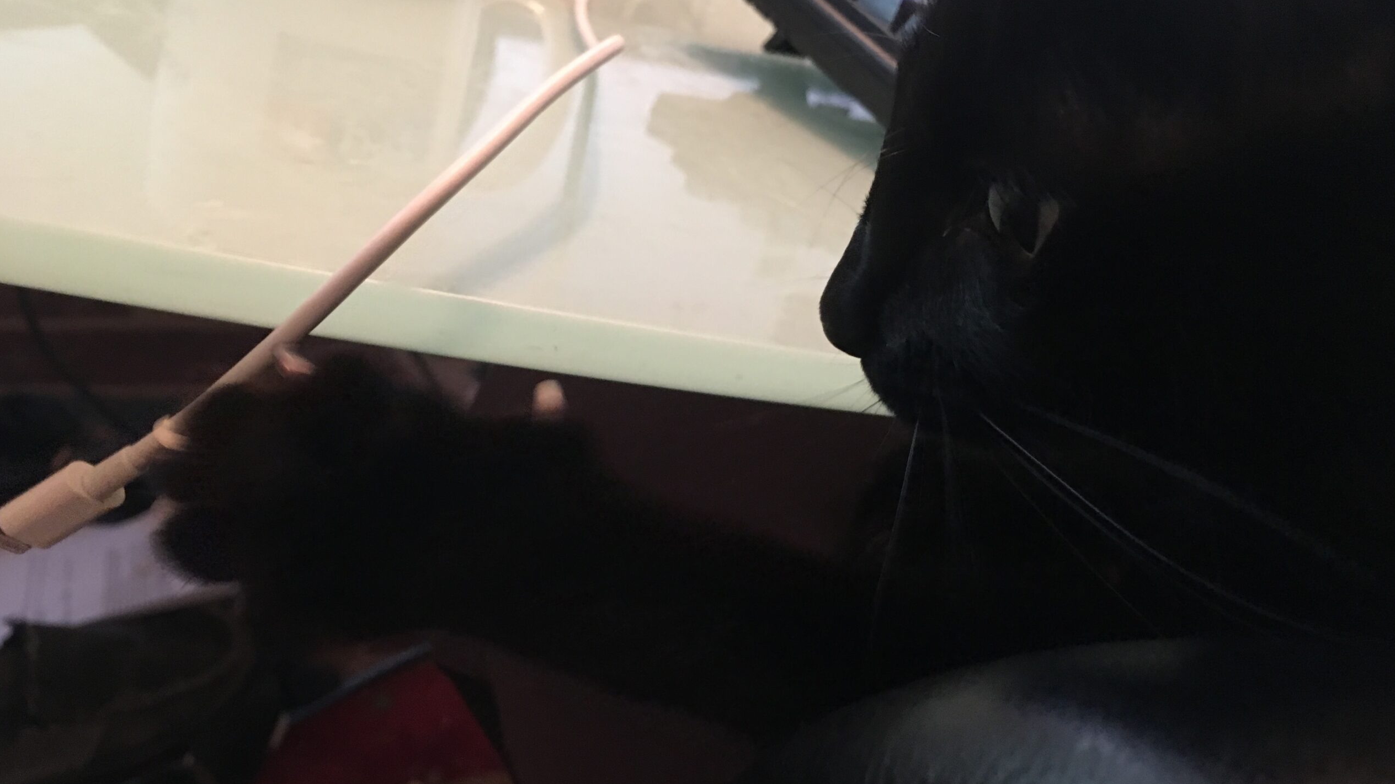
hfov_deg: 61.0
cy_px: 412
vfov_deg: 36.7
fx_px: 1184
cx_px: 696
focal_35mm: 32
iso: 100
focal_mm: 4.15
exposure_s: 1/10
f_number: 2.2
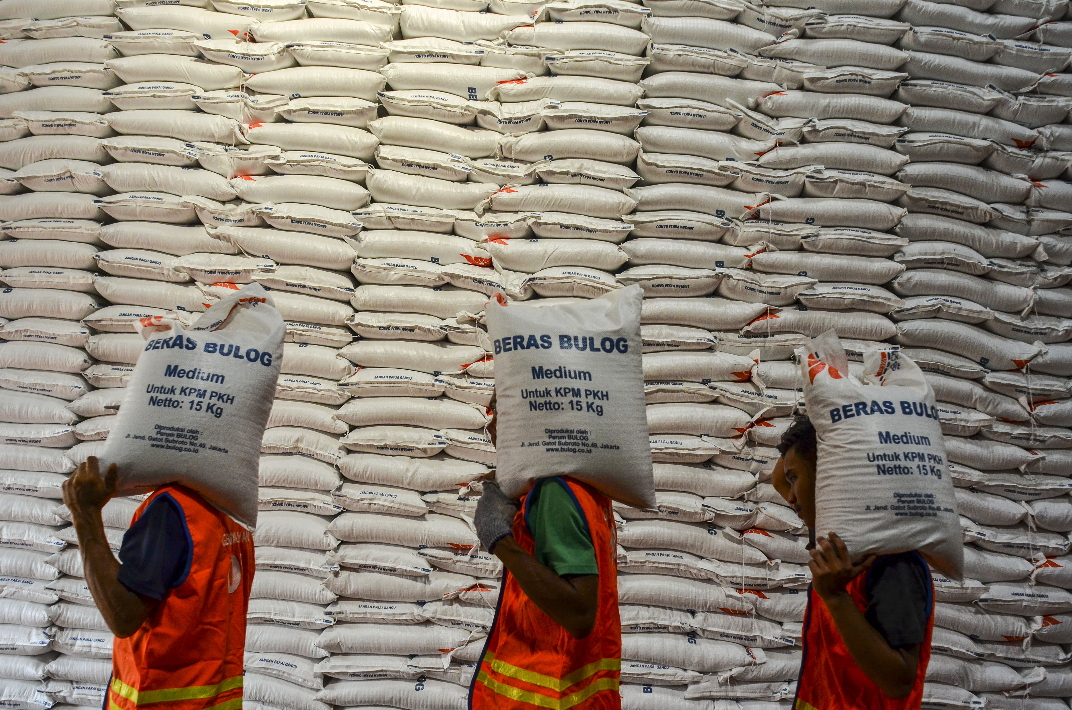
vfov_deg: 43.4
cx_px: 536
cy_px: 355
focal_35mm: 30
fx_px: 891
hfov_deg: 62.0
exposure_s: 1/500
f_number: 4
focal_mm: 20
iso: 640
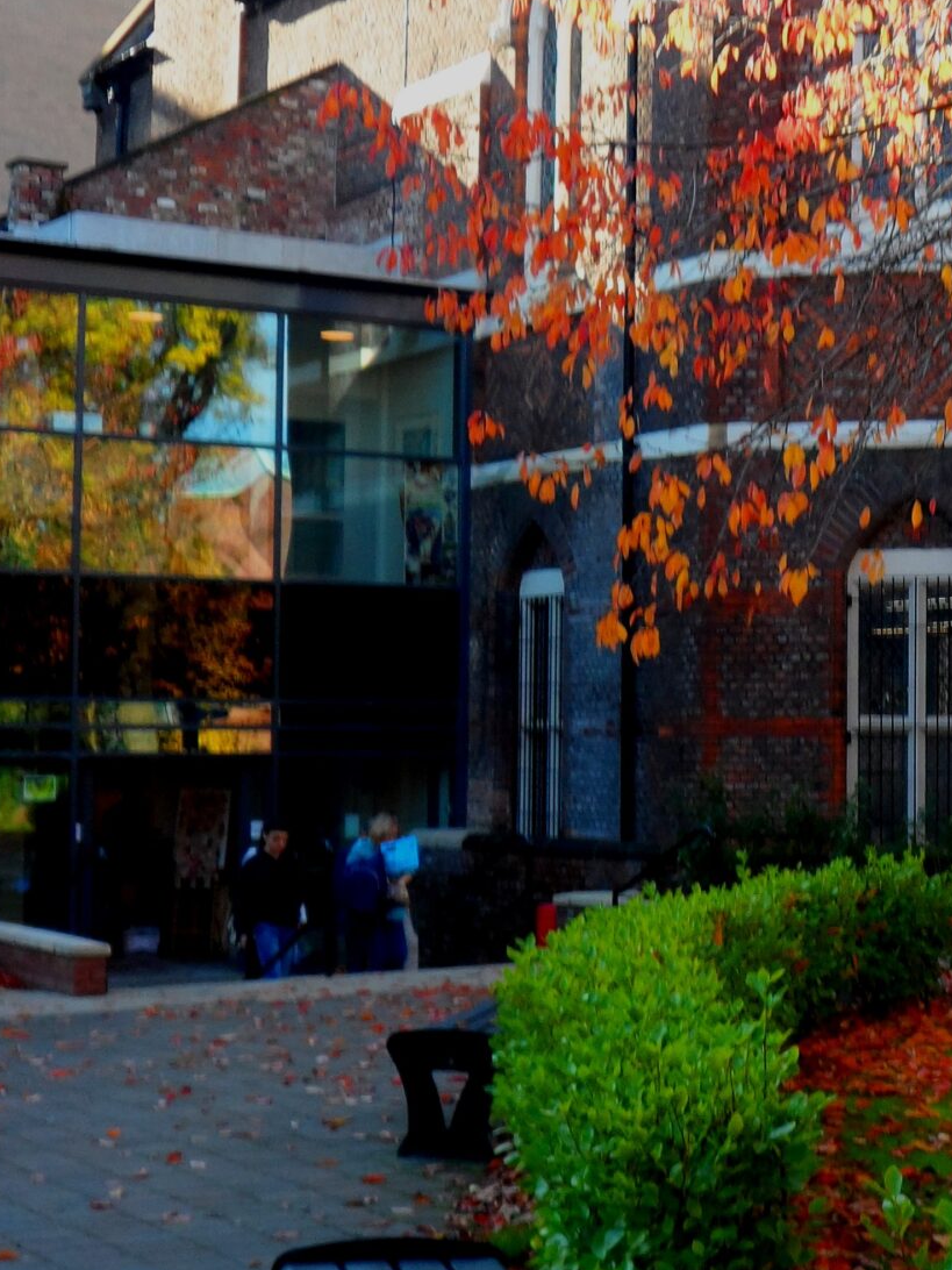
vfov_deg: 26.0
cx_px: 883
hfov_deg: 19.2
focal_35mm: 75
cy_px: 629
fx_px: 2750
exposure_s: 1/125
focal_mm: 5.8
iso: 80
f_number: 3.3
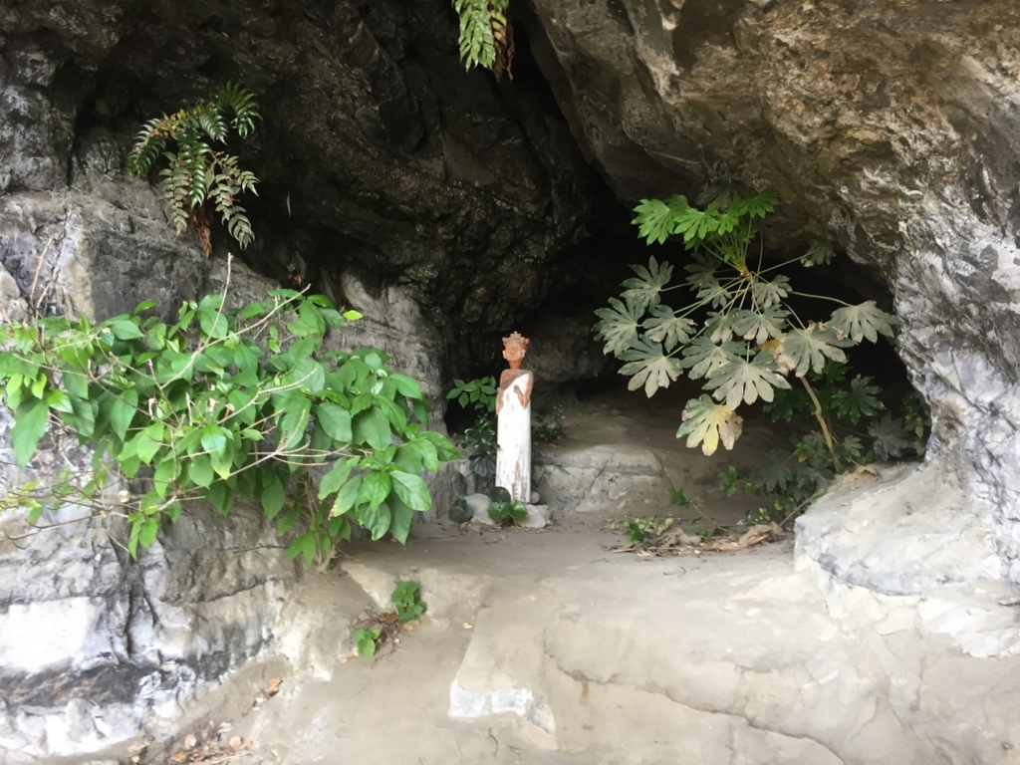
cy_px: 382
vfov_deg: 48.2
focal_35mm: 29
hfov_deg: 61.7
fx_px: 855
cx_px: 510
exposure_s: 1/30
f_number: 2.2
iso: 64
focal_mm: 4.15
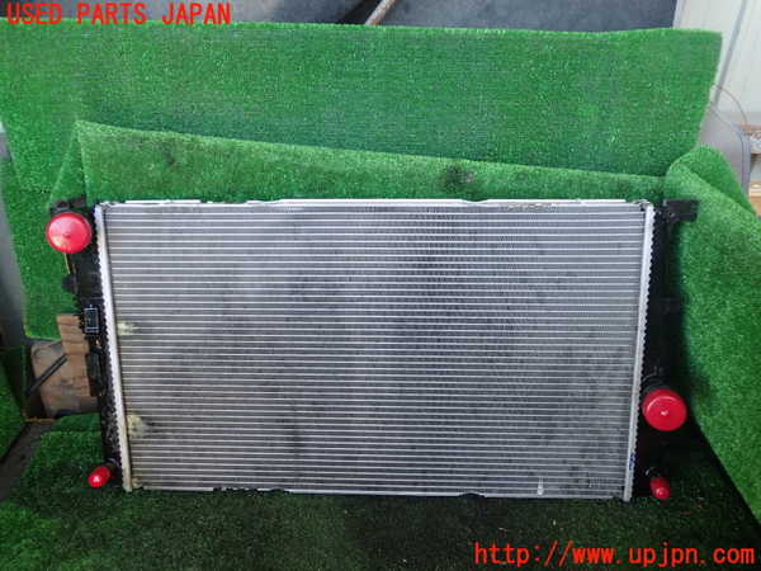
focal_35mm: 30
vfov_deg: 46.8
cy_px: 286
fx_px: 660
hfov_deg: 60.0
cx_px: 380
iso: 200
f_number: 2.3
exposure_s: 1/50
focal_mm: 5.4
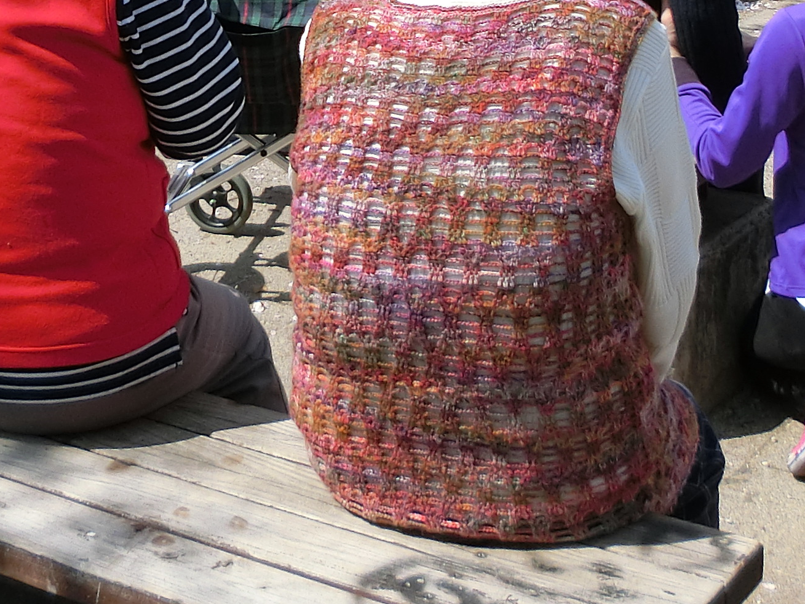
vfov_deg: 16.1
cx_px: 410
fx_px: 2047
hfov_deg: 22.3
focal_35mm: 88
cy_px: -143
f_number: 3.5
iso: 80
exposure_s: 1/800
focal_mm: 4.5
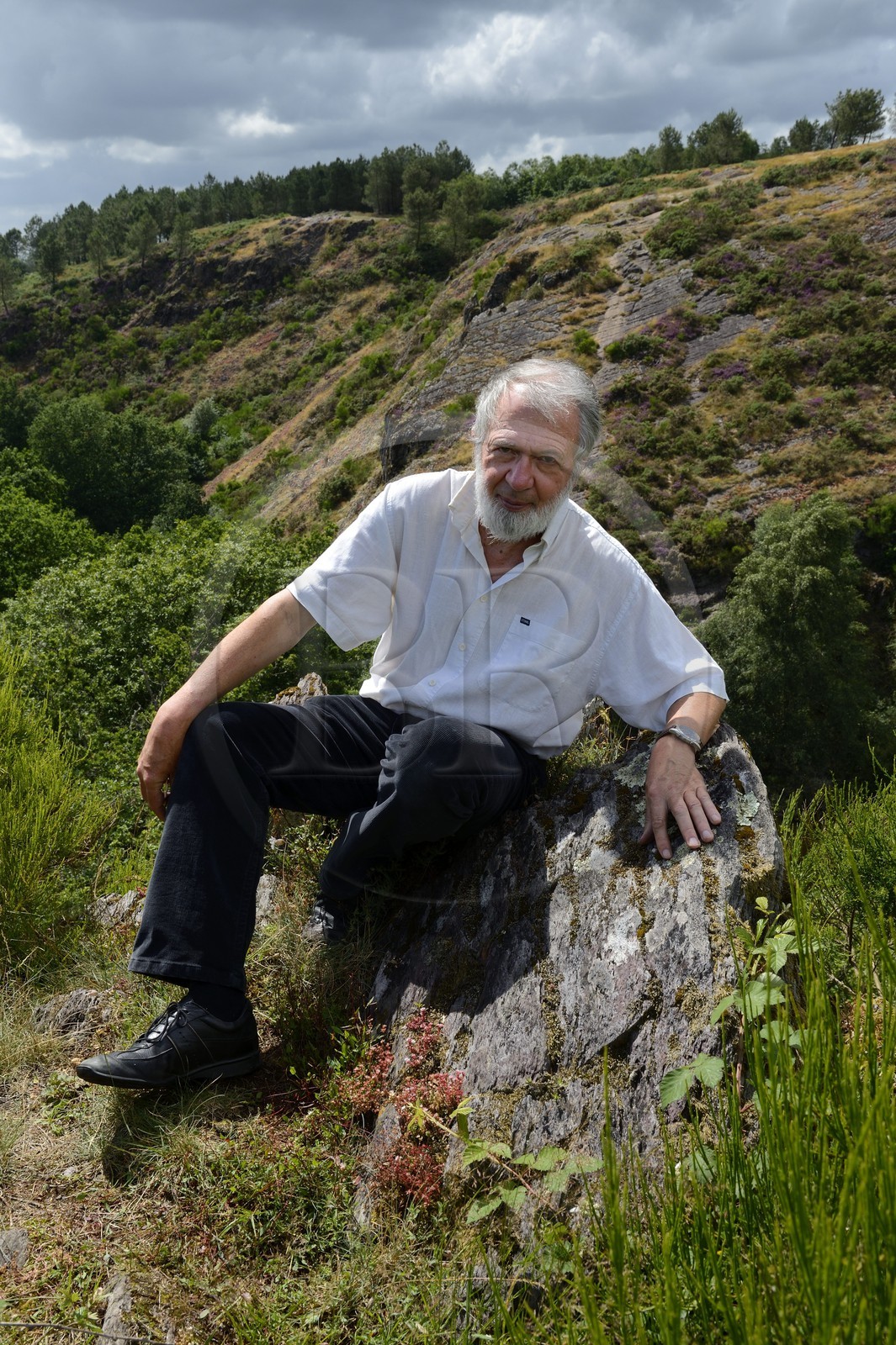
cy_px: 672
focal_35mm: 38
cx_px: 448
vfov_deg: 50.7
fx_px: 1420
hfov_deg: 35.0
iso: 200
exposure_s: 1/160
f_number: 13
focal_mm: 38
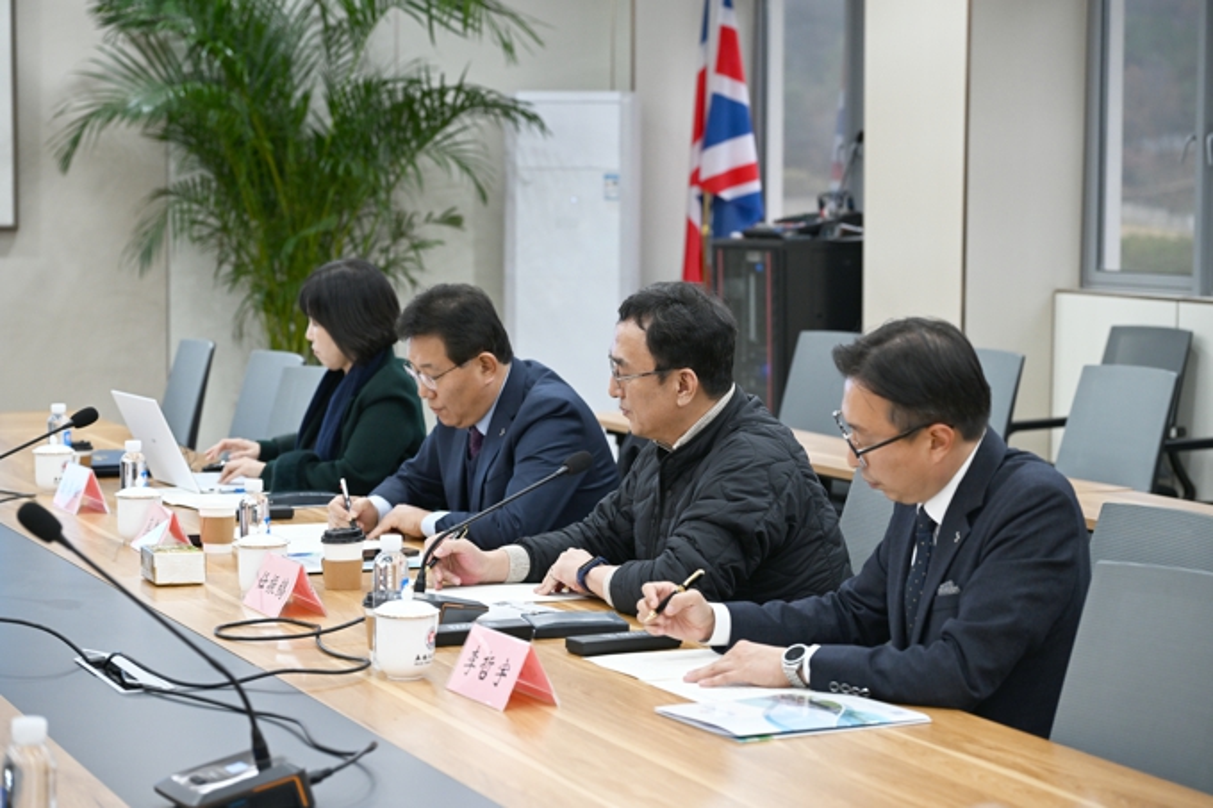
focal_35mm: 72
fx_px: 2425
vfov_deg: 18.9
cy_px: 404
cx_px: 606
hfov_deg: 28.1
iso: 1000
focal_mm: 72
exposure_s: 1/160
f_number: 4
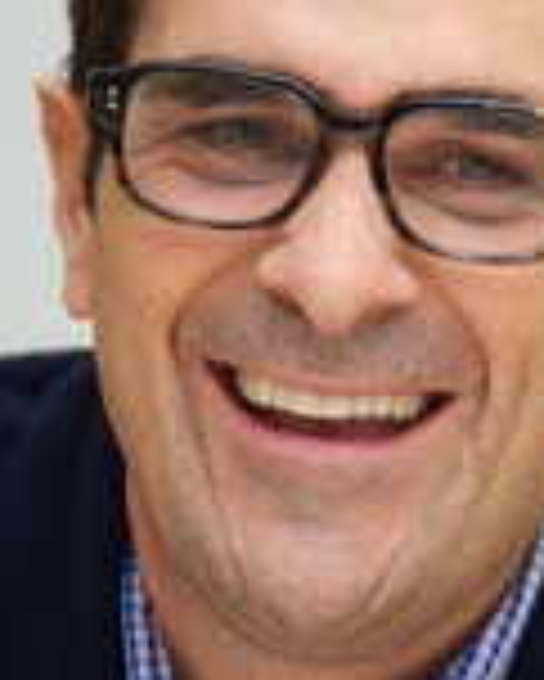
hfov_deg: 3.7
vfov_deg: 4.6
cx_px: 486
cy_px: 324
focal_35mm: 423
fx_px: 8504
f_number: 5.6
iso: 500
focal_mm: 170
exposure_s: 1/60
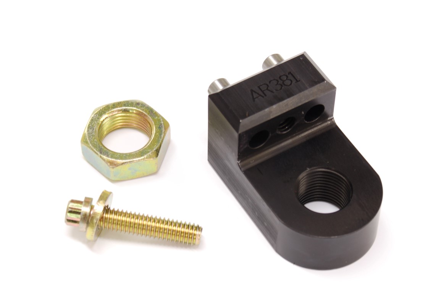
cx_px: 220
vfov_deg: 11.4
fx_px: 1469
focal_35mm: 120
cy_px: 146
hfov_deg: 17.1
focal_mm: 80
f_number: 10
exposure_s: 1/1.3
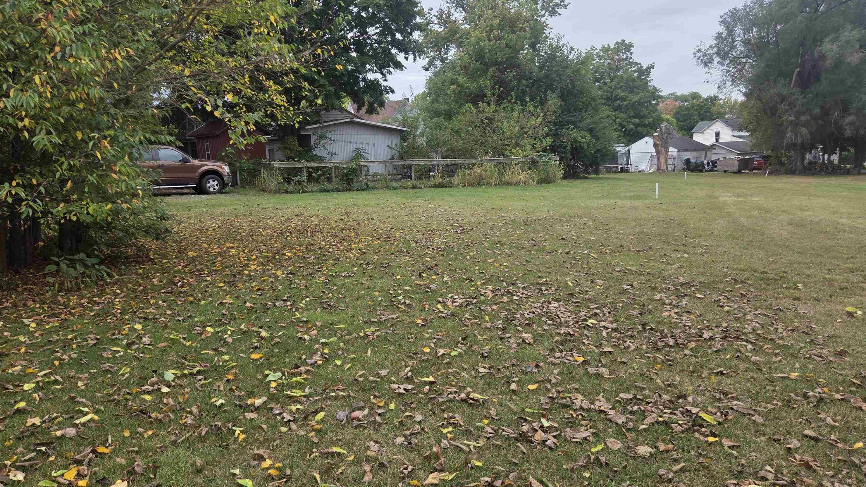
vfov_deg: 44.3
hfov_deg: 71.9
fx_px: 597
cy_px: 272
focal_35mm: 26
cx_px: 432
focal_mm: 5.4
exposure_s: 1/1120
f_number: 1.8
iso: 80
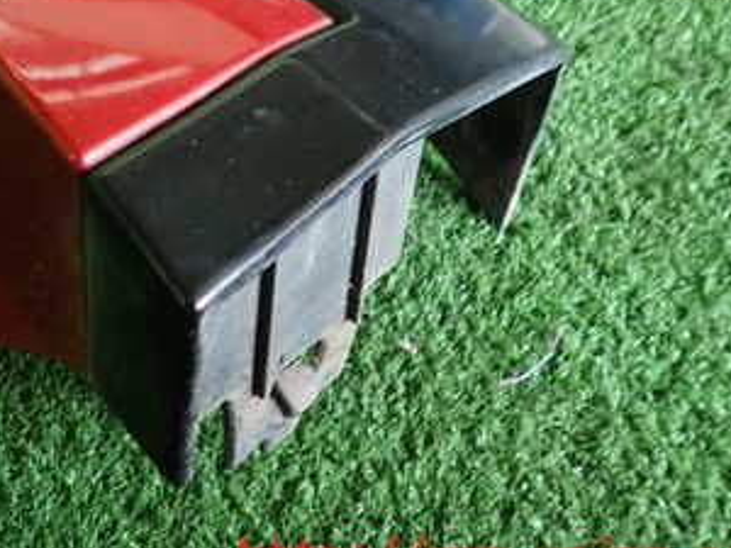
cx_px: 58
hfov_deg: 35.7
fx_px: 1056
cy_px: 44
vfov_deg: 27.9
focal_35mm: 50
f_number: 2
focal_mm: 4.5
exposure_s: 1/40
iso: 200
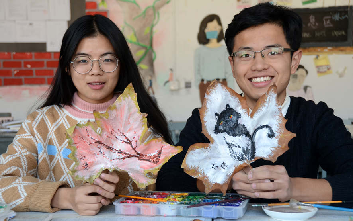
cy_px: 109
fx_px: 626
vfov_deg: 20.0
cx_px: 176
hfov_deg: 31.5
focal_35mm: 65
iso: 200
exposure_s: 1/40
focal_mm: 42
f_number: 4.5
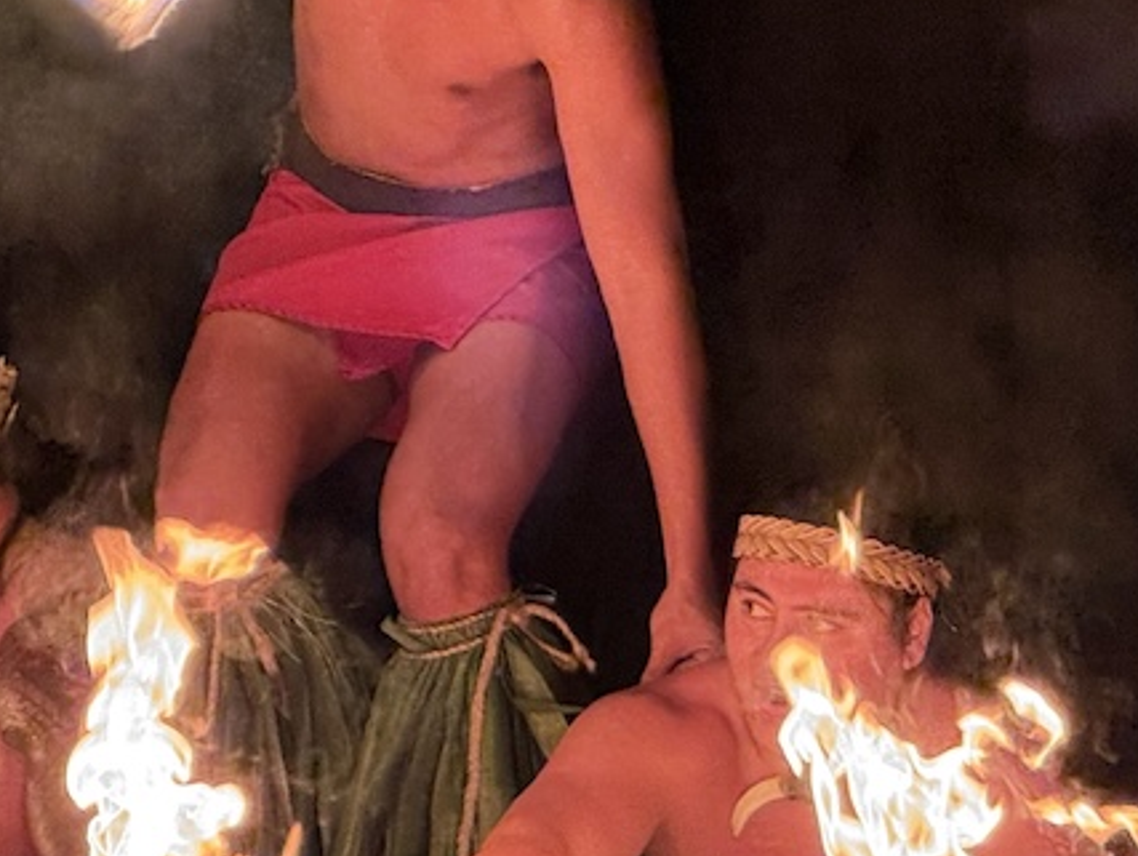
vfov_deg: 5.3
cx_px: 216
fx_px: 9311
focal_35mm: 283
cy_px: 512
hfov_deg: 7.0
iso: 400
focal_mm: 15.66
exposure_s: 1/60
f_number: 2.8
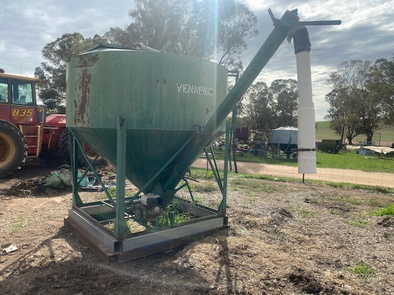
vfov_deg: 53.1
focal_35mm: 26
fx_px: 296
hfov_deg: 67.3
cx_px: 197
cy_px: 148
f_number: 1.8
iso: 32
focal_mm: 4.25
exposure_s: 1/2825
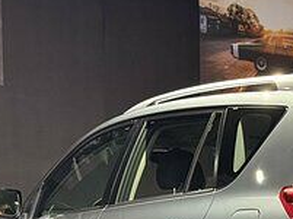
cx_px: 261
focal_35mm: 131
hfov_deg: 14.9
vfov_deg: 11.1
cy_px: 258
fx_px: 1107
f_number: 1.78
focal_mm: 6.76
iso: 320
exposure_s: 1/33
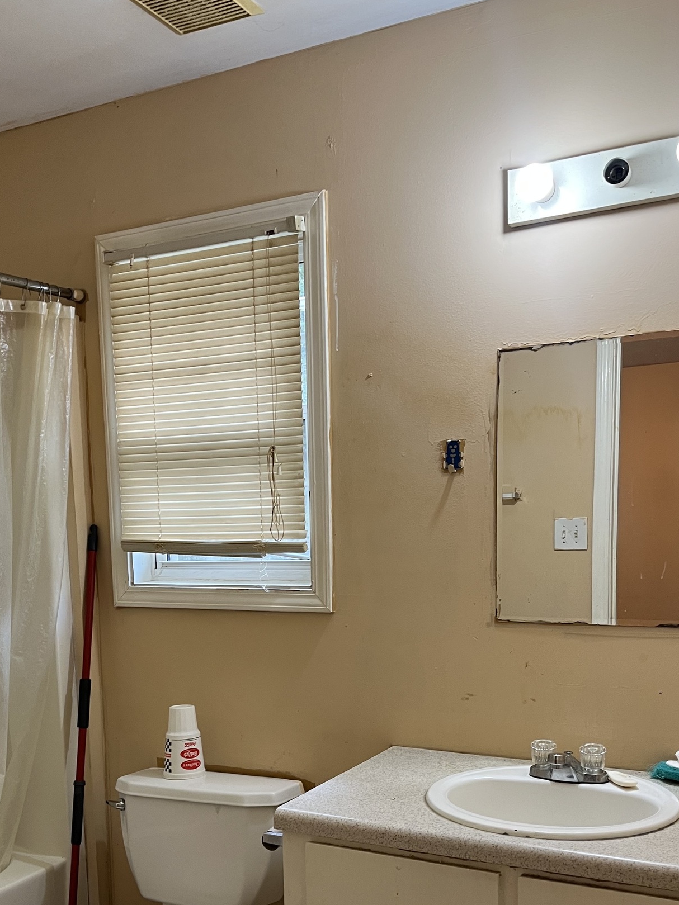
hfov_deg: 38.6
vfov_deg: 48.9
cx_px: 305
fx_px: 968
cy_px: 637
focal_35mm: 37
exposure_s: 1/60
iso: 100
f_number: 1.6
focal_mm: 5.1
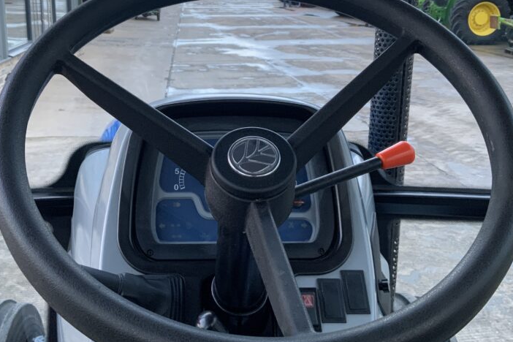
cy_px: 127
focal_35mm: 44
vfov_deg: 30.4
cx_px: 227
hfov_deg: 44.4
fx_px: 627
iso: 64
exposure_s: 1/122
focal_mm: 3
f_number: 1.8
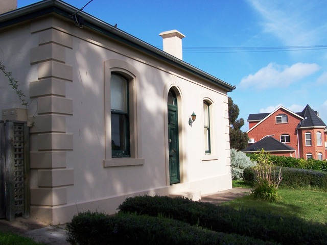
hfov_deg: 49.0
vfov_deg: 37.7
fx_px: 359
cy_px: 122
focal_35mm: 38
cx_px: 164
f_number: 5.6
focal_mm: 6.3
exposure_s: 1/350
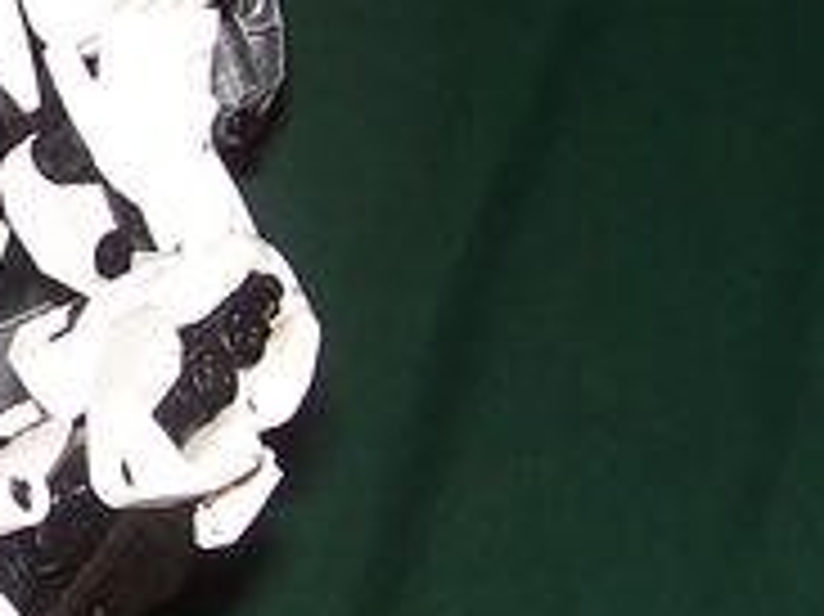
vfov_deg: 11.7
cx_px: -356
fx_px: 2997
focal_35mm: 126
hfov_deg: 14.7
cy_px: 414
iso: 80
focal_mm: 6
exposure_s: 1/60
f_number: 2.7
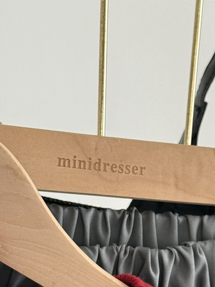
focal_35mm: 126
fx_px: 1043
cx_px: 118
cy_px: 368
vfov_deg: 15.0
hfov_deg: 11.8
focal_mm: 6.76
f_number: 1.78
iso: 250
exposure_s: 1/52
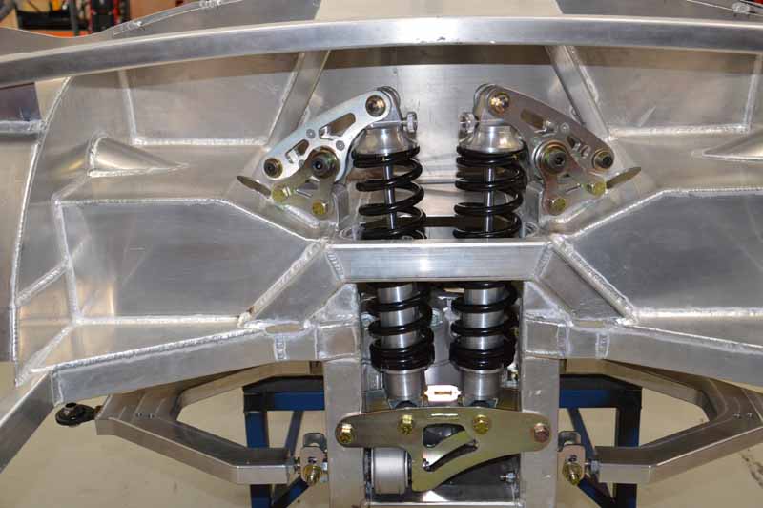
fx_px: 953
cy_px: 254
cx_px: 382
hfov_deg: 43.6
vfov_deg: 29.8
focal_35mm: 45
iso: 560
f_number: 4.2
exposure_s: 1/60
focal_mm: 30
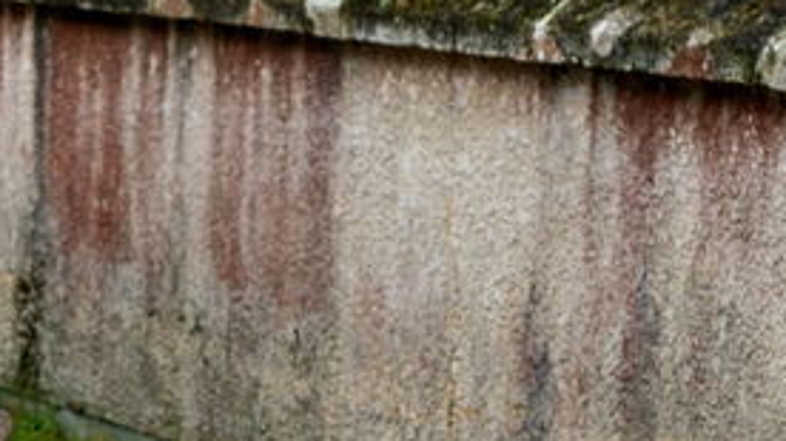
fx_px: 4042
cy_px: 664
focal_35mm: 194
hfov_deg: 10.8
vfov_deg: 6.2
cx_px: -239
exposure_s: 1/100
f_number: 3.2
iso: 250
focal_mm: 50
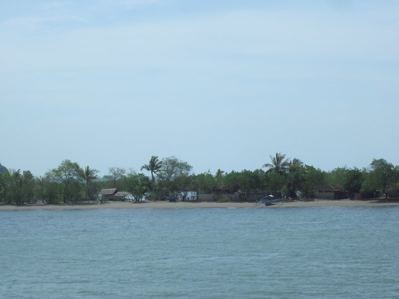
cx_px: 200
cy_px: 150
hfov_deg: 17.4
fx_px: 1302
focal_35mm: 113
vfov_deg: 13.1
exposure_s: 1/800
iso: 100
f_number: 5.2
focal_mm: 18.6
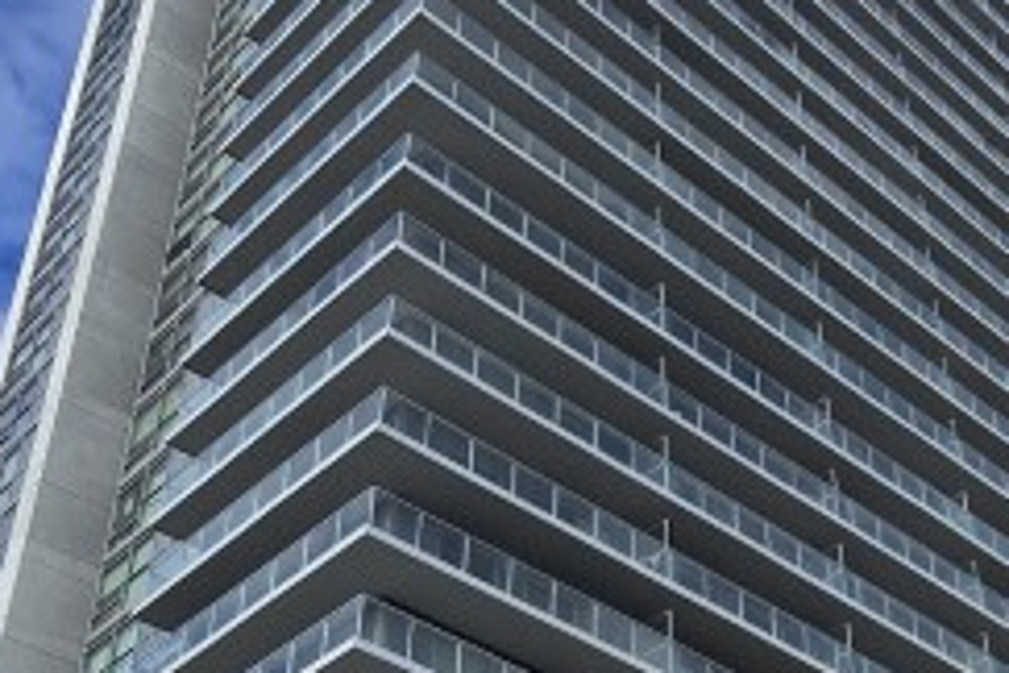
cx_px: 743
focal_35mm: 57
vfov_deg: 23.3
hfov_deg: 34.4
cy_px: 573
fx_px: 1597
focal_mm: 2.2
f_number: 2.2
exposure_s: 1/3075
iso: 50
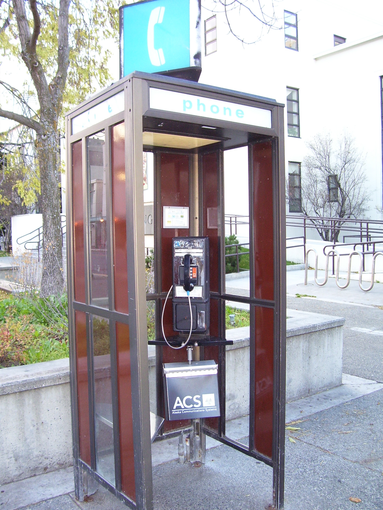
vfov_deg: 54.0
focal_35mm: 34
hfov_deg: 41.8
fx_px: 502
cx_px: 192
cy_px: 255
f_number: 2.7
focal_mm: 5.6
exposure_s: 1/60
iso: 125
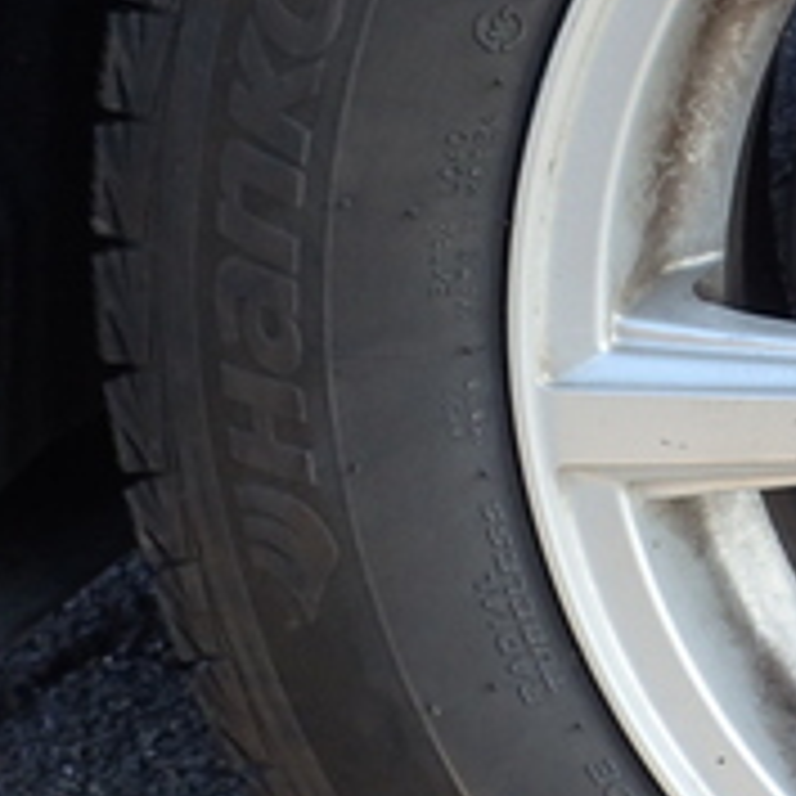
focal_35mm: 100
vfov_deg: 17.3
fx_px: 2602
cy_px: 234
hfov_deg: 15.3
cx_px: 1390
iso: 100
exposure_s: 1/250
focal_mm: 4.5
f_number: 2.8
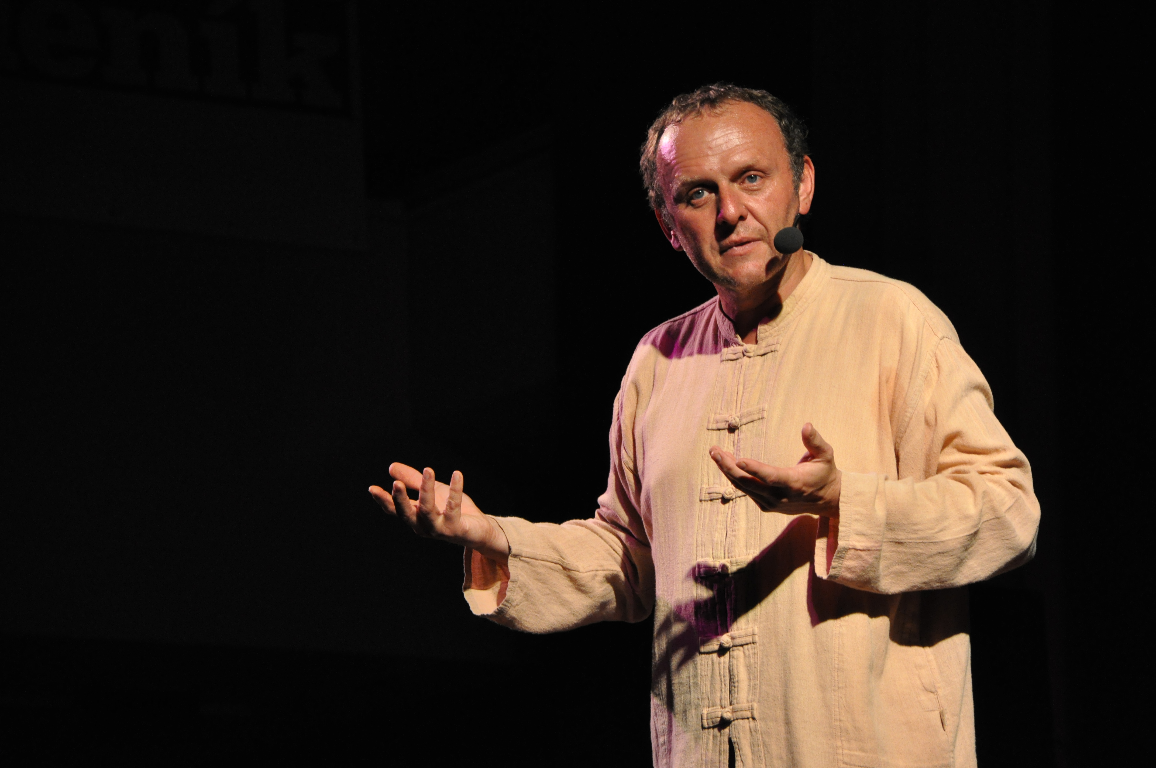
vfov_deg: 8.7
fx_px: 5051
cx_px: 578
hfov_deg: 13.1
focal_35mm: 158
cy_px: 384
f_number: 5.6
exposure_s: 1/80
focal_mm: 105
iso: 1600
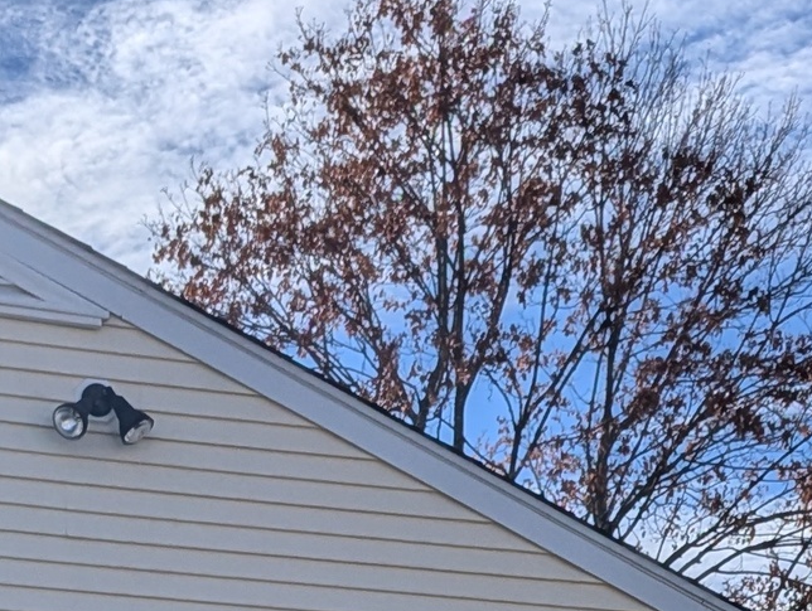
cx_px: 153
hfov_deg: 17.1
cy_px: 1339
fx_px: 2678
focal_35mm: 114
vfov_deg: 11.4
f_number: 1.85
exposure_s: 1/5155
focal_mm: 6.81
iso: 45
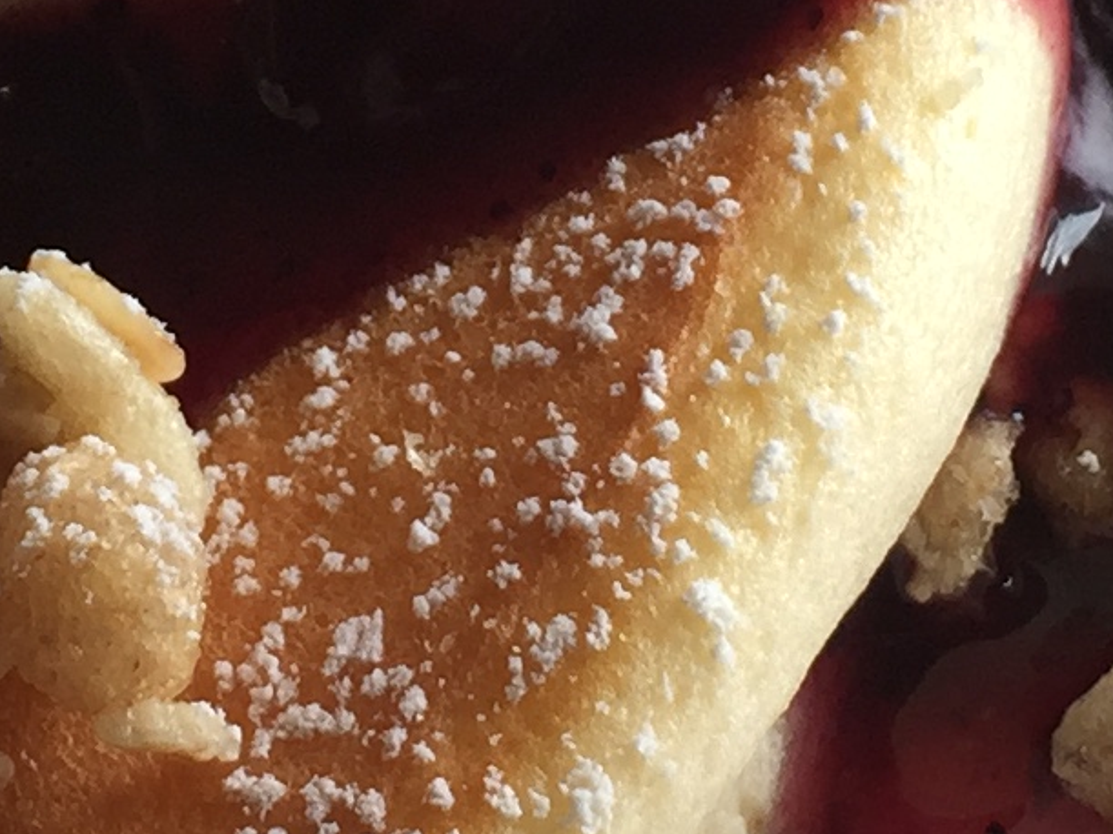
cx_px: 452
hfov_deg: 12.7
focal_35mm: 155
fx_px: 4983
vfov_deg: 9.4
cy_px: -168
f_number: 2.2
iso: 40
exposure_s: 1/120
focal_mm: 4.15
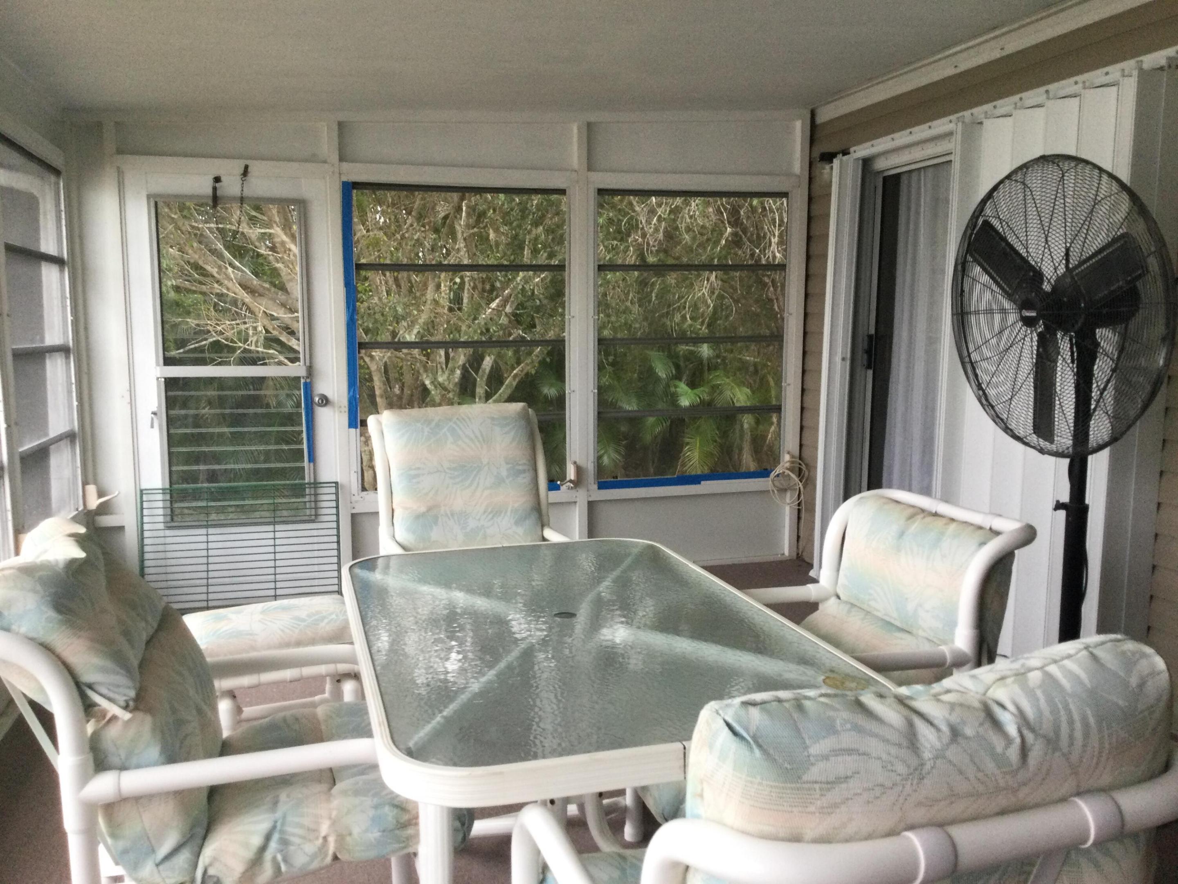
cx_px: 589
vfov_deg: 45.4
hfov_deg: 58.4
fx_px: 1055
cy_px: 442
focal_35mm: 31
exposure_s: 1/30
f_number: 2.4
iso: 32
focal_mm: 3.3
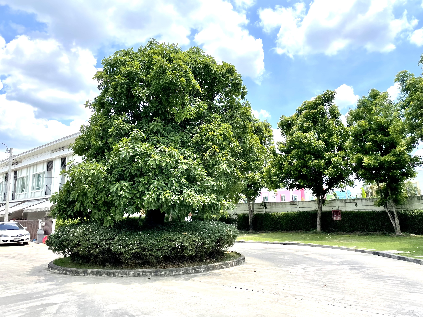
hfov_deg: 67.3
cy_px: 158
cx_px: 212
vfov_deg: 53.1
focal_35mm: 26
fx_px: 318
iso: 32
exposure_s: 1/3401
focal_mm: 4.2
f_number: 1.6
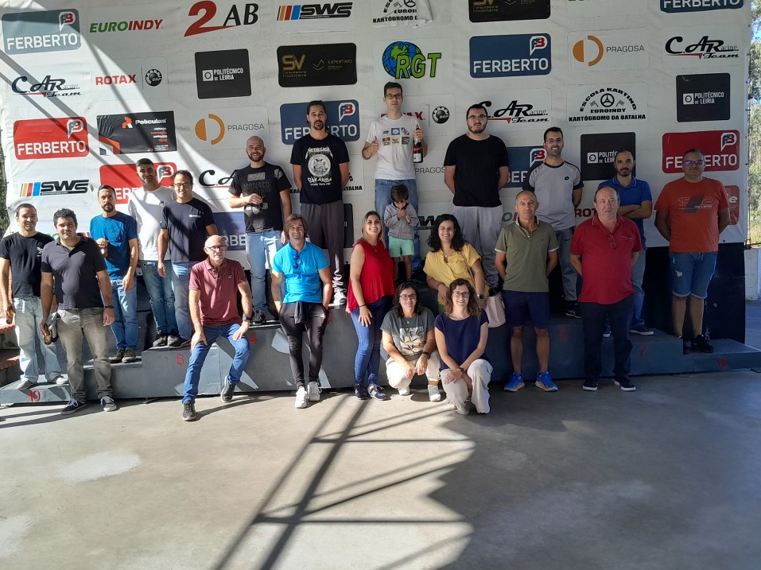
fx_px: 637
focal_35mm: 29
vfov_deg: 48.2
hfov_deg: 61.6
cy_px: 299
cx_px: 348
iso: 40
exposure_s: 1/196
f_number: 1.8
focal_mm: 3.98
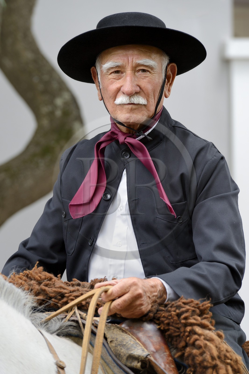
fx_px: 2076
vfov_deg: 10.3
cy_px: 187
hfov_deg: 6.9
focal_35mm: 200
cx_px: 124
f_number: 6.3
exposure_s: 1/200
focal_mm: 200
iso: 400
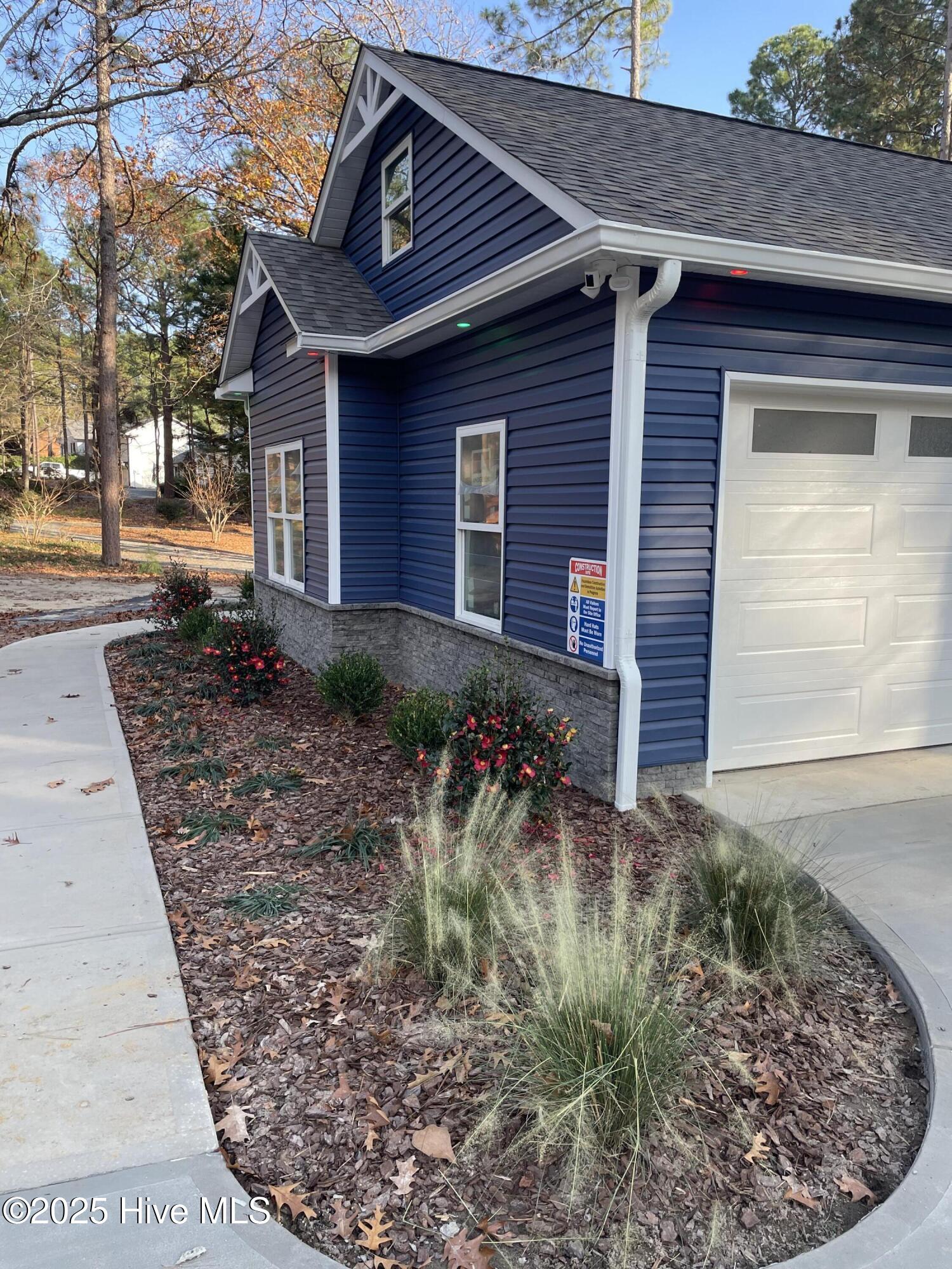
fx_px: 953
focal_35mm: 26
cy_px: 634
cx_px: 476
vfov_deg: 67.3
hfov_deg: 53.1
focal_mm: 4.2
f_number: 1.6
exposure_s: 1/399
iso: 32
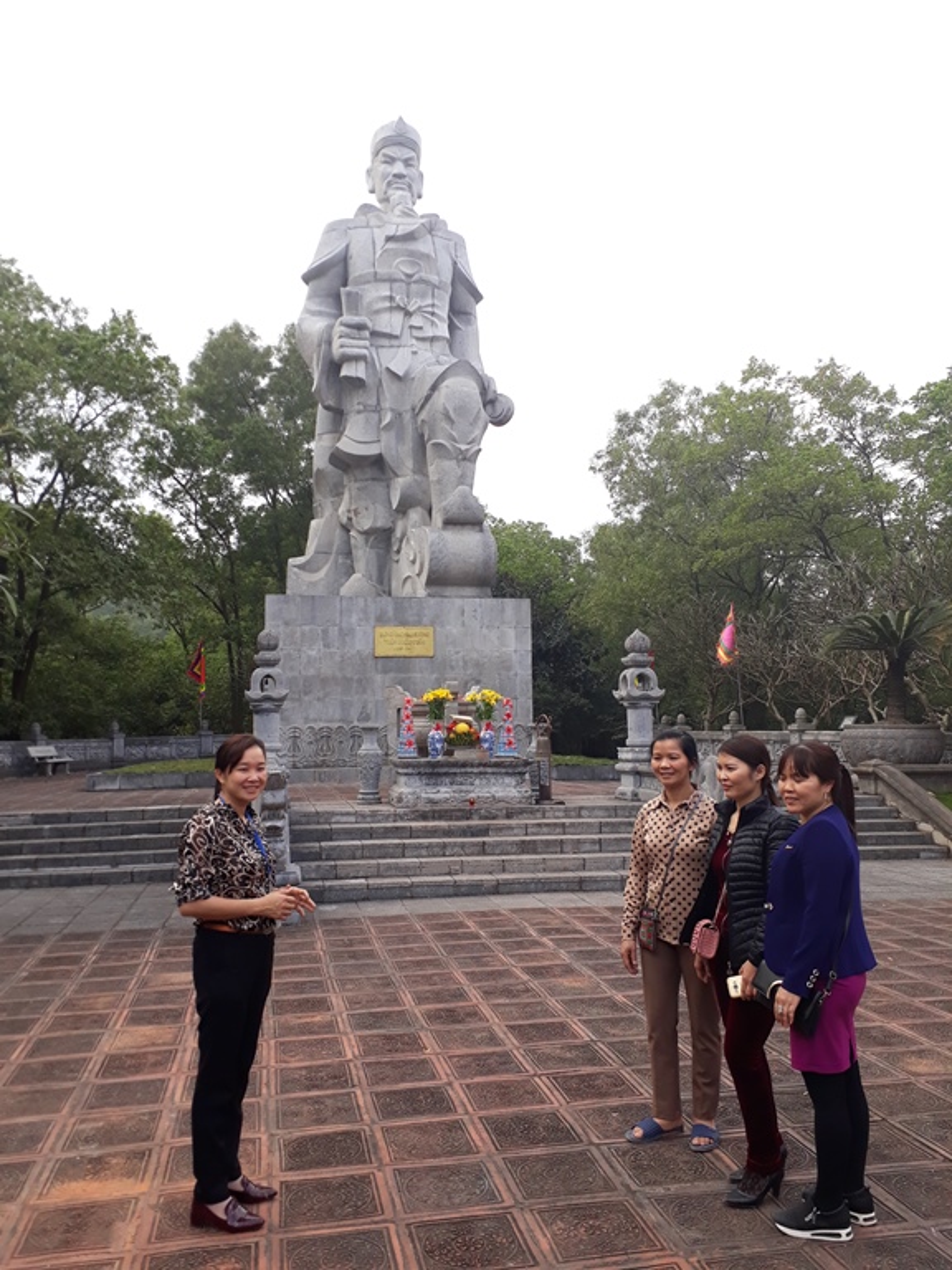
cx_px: 476
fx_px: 990
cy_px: 635
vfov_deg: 65.3
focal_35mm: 27
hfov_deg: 51.4
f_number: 1.9
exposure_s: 1/251
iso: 40
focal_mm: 3.6
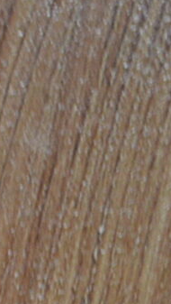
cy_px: 562
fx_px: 3355
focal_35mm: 417
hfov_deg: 2.7
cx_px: -748
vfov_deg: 5.1
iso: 400
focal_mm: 35
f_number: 5
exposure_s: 1/15
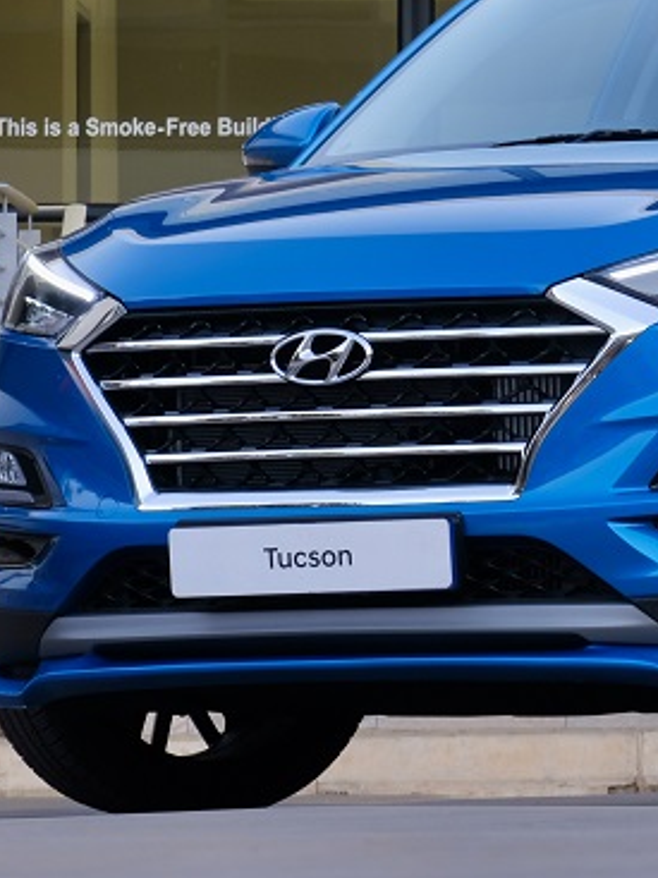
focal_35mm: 409
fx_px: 10372
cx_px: 823
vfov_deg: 4.8
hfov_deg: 3.6
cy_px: 377
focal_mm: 104.2
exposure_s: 1/1.9
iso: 400
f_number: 13
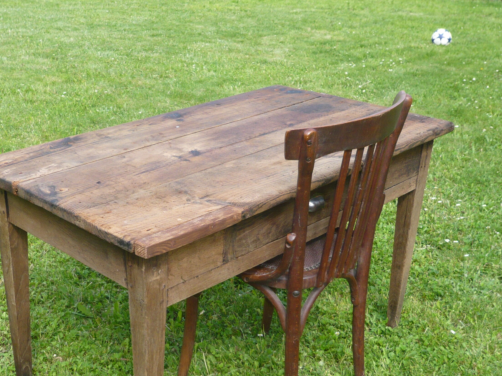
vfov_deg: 27.3
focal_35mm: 53
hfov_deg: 35.9
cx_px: 178
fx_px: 769
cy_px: 256
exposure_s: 1/400
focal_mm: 6.2
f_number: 3.2
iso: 100
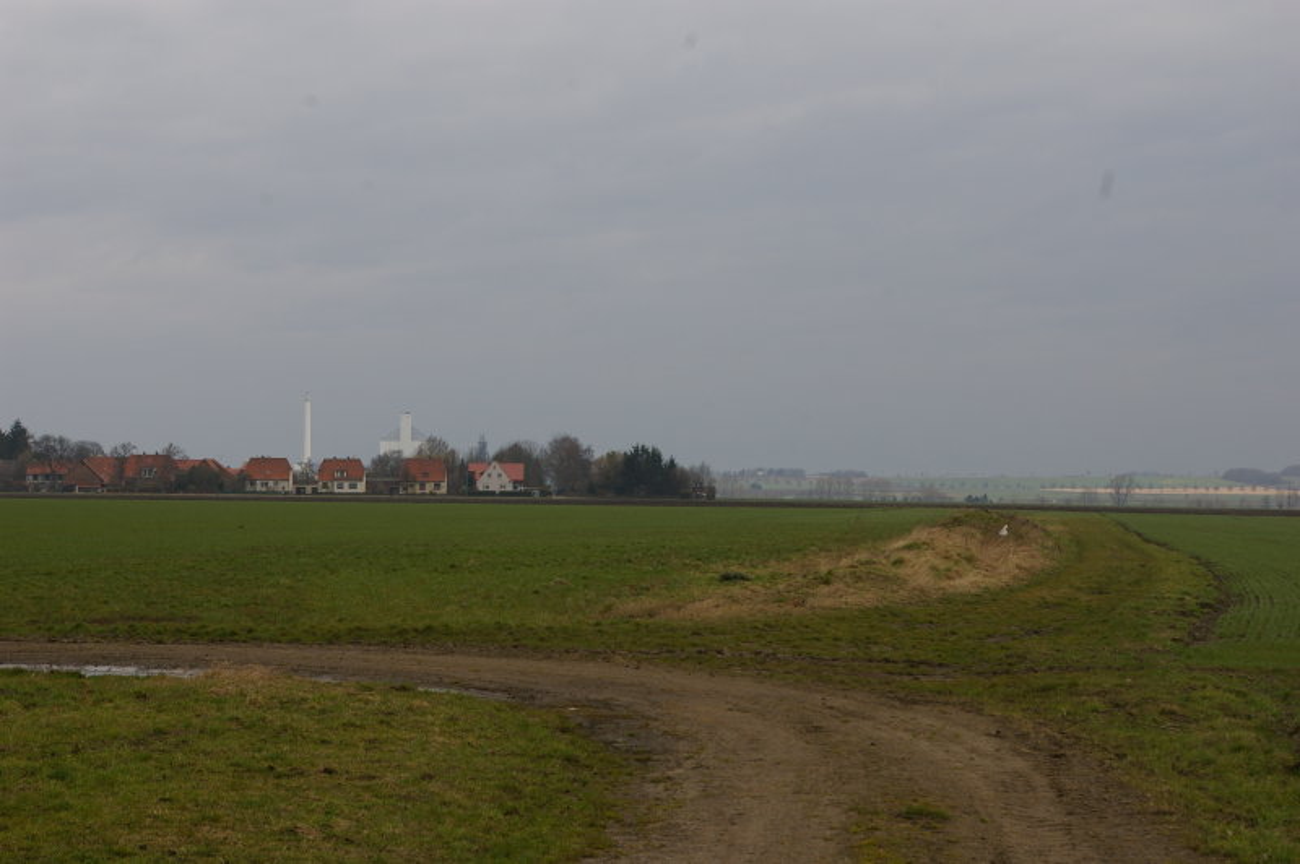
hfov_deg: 27.0
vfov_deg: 18.2
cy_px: 432
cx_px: 650
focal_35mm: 75
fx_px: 2706
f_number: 11
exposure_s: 1/125
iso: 200
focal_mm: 50
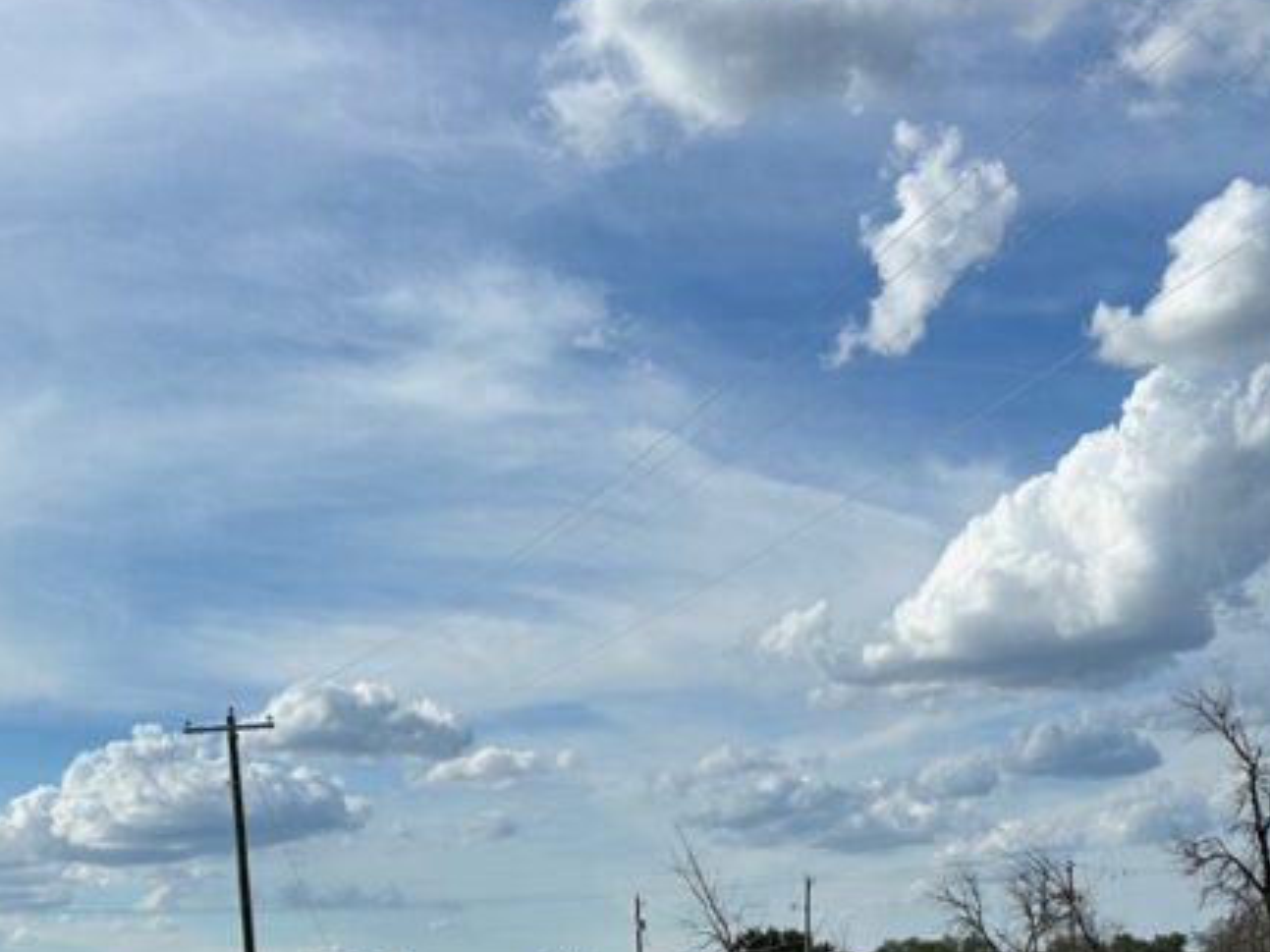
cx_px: 793
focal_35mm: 57
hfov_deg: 33.6
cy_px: 1088
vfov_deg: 23.8
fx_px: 2091
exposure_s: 1/7576
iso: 80
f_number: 1.78
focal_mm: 6.86
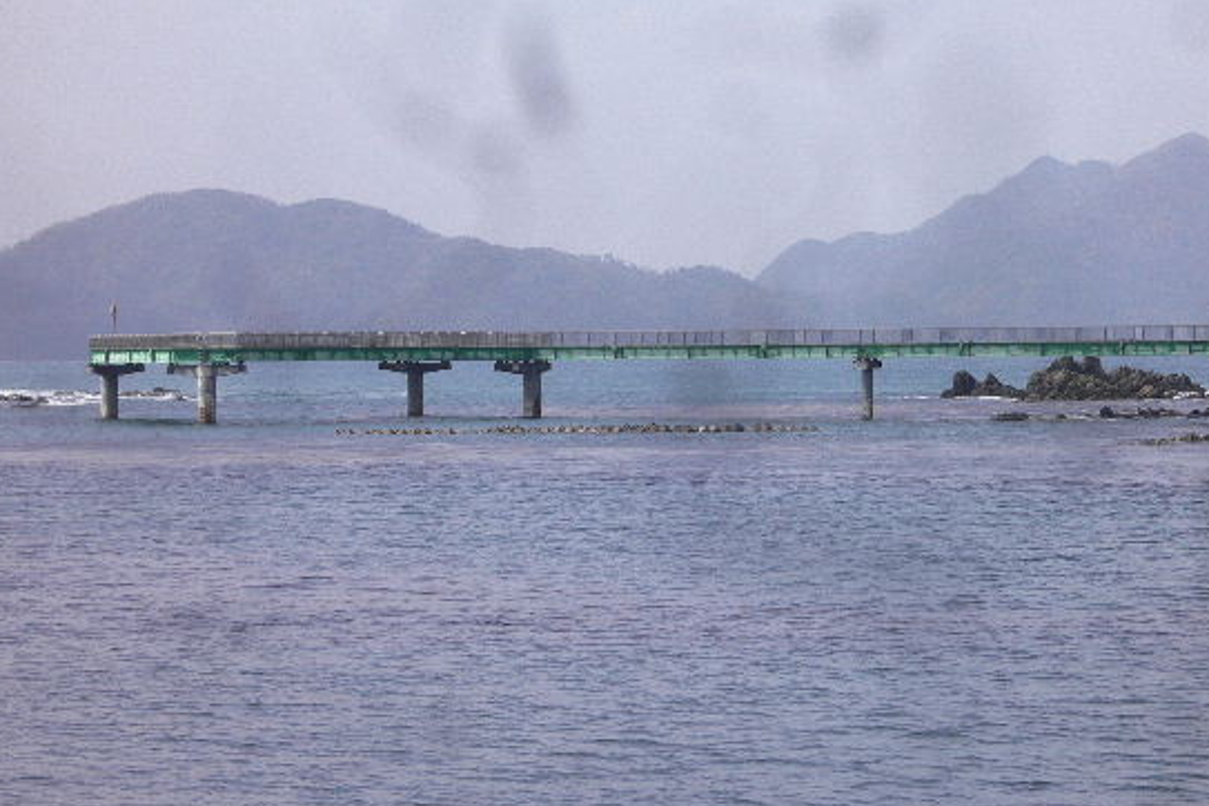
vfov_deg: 11.5
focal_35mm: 119
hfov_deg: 17.2
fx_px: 3996
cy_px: 459
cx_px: 690
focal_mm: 16.1
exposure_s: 1/125
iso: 80
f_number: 9.8
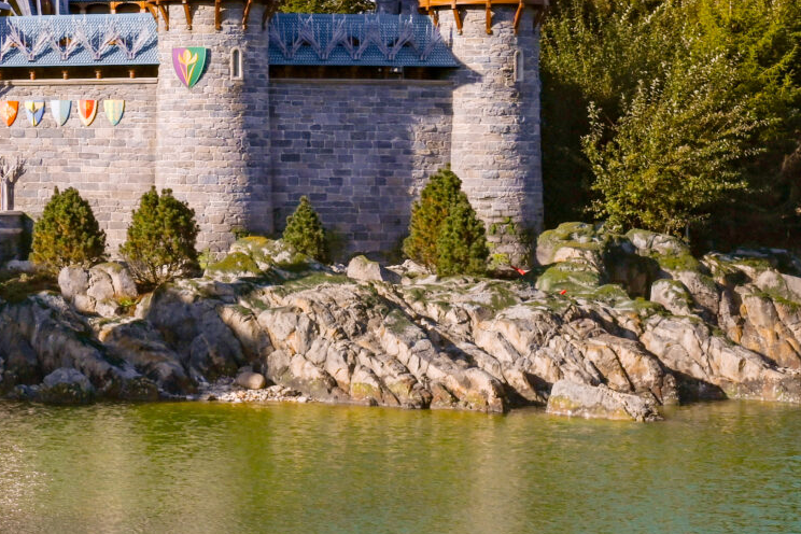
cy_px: 72
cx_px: -369
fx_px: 2603
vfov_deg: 11.6
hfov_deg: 16.1
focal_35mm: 117
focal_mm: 34
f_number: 14
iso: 250
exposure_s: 1/400
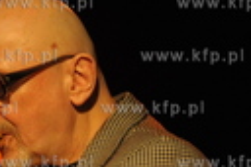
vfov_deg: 3.5
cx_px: -76
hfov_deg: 5.3
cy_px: 189
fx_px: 2716
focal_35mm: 390
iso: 2500
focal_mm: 125
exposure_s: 1/100
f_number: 2.8
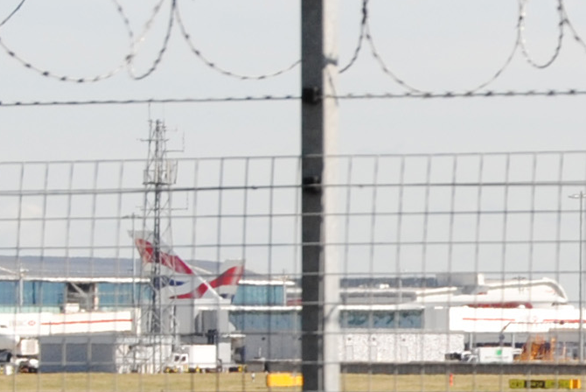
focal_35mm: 399
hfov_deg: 5.1
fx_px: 6500
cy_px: 347
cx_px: 652
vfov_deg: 3.5
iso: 100
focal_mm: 46
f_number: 6.3
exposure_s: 1/160
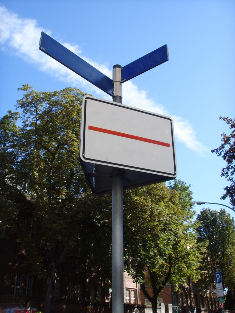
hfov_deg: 36.8
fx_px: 353
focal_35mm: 39
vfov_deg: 47.9
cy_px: 156
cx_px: 118
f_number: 6.3
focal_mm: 6.6
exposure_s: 1/125
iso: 50
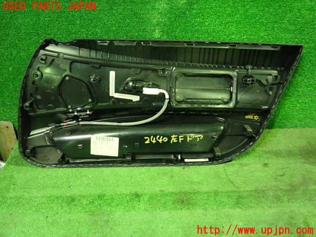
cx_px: 158
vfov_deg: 46.8
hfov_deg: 60.0
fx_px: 274
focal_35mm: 30
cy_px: 118
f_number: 2.3
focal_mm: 5.5
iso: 1000
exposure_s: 1/30
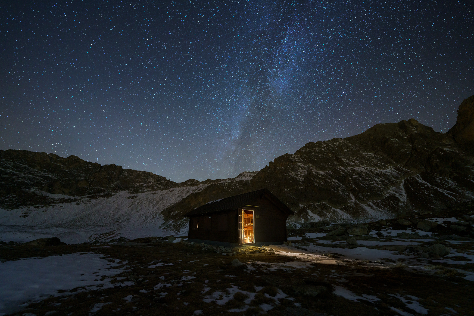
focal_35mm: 14
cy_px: 158
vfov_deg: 81.2
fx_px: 184
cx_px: 237
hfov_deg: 104.2
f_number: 2.8
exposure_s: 30
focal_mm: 14
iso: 2000
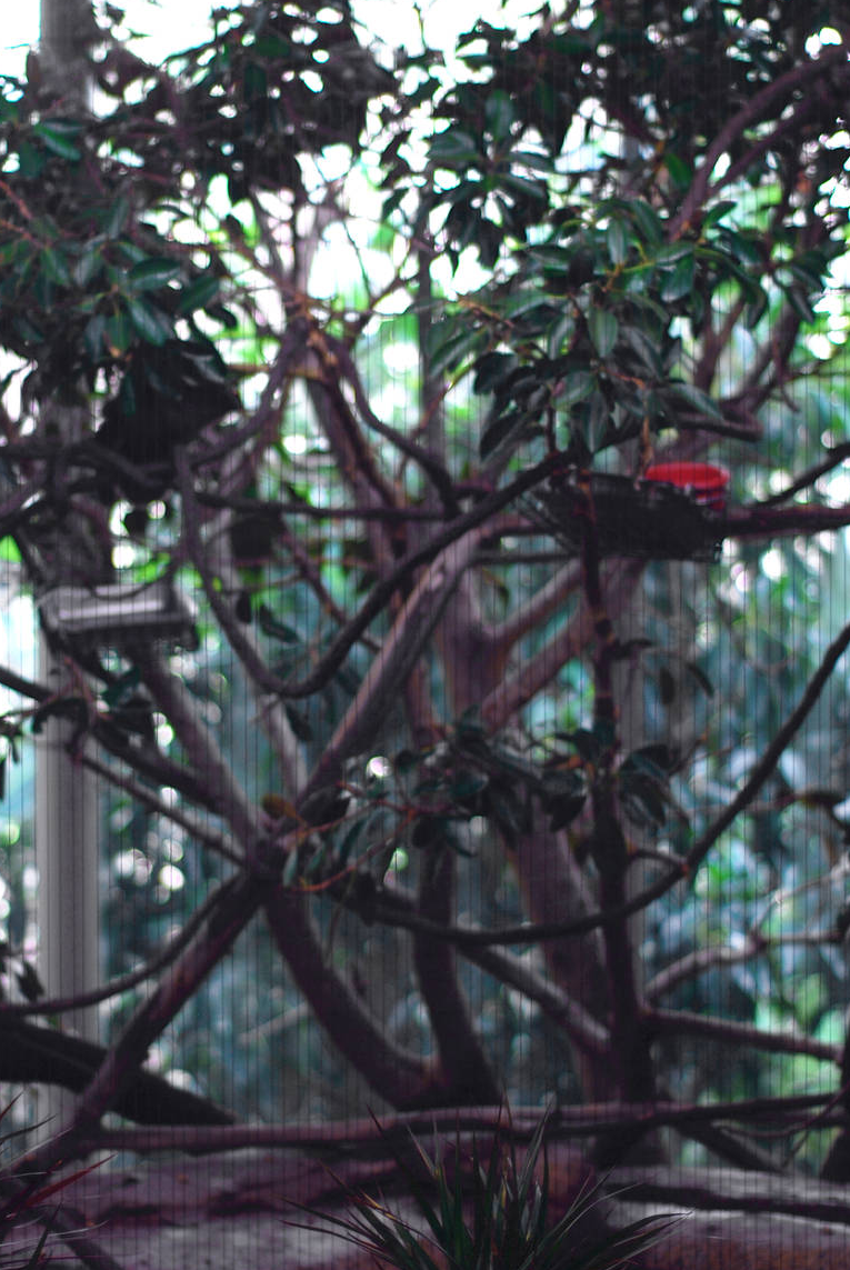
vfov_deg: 19.4
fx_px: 3708
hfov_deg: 13.1
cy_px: 669
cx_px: 375
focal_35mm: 105
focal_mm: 50
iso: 100
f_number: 1.8
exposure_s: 1/60
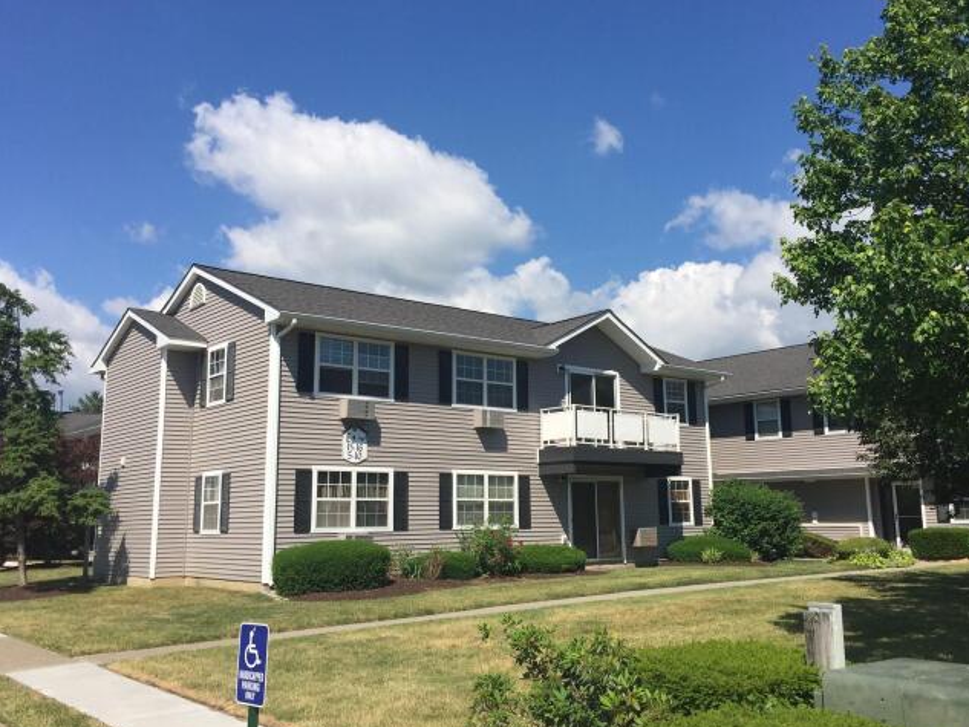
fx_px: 924
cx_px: 501
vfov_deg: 43.0
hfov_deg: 55.3
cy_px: 352
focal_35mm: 33
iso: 32
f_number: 2.2
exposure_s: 1/2639
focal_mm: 4.15
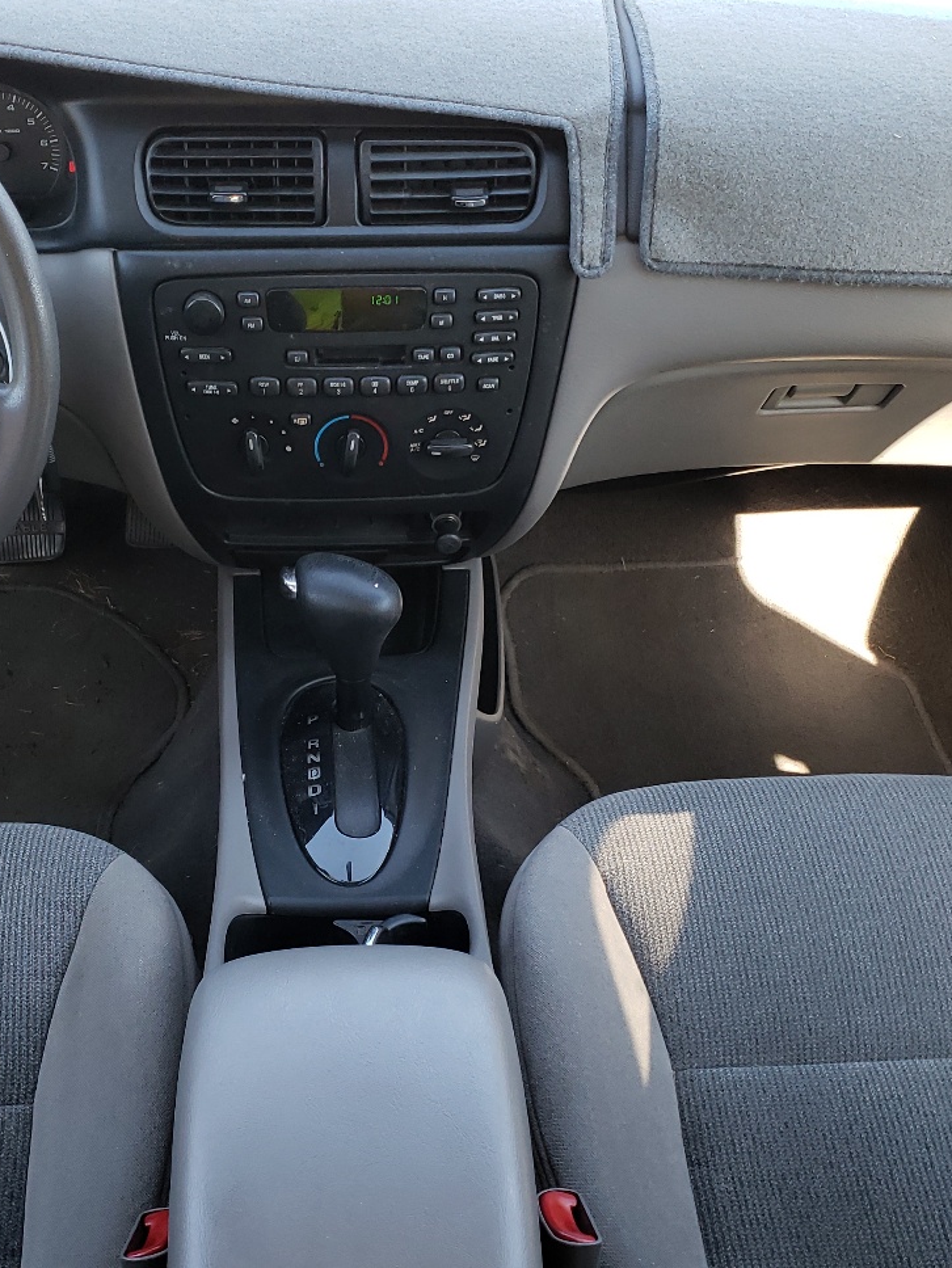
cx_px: 358
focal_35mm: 43
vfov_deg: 43.7
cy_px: 713
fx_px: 1576
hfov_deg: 33.5
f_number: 1.5
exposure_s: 1/120
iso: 58
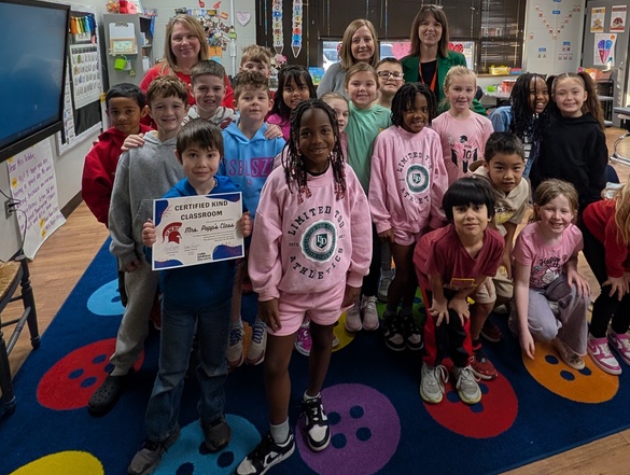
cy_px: 91
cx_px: 374
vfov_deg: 58.4
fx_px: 383
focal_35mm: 21
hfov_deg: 78.1
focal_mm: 2.02
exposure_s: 1/239
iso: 48
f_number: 1.7
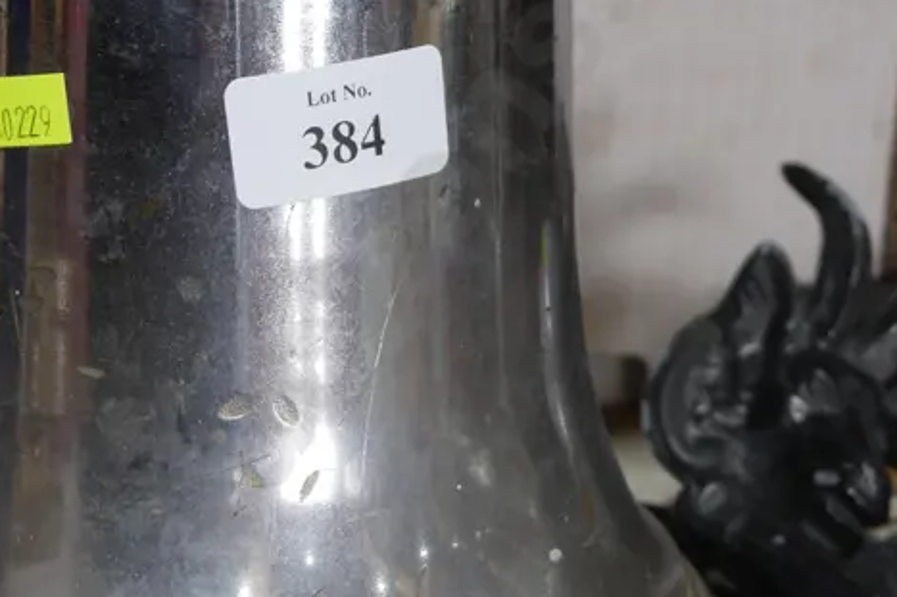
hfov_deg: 19.4
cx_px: 268
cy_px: 426
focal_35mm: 105
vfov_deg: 13.0
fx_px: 2615
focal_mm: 23
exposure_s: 1/60
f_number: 5.1
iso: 400
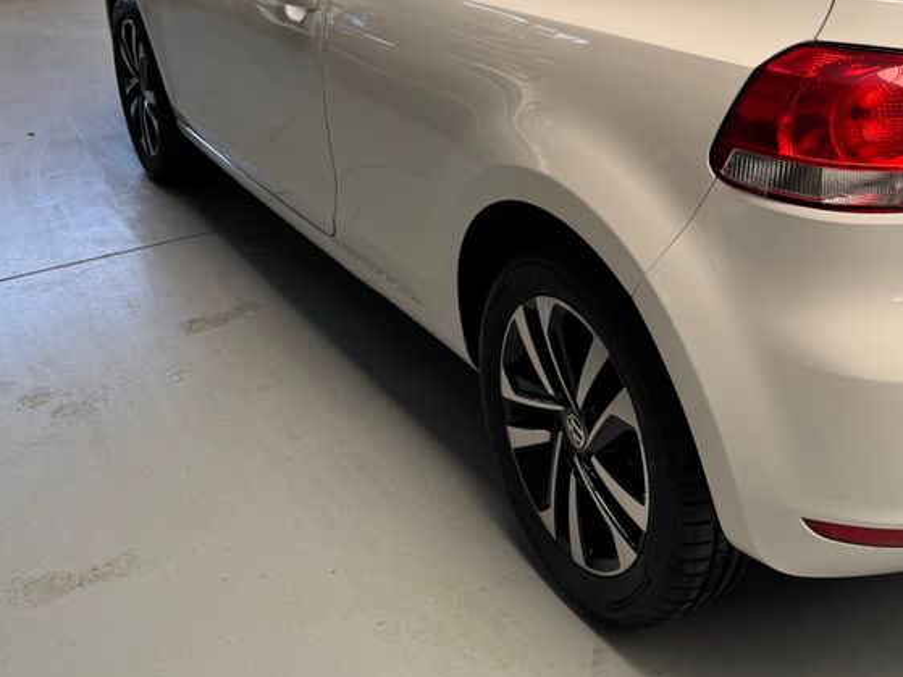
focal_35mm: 44
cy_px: 155
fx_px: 1148
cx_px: 722
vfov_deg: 32.1
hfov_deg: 41.1
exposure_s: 1/100
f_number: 1.78
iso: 100
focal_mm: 6.76
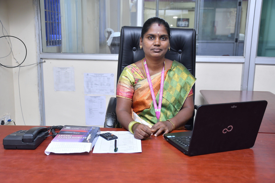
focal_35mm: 40
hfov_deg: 48.5
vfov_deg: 33.4
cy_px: 92
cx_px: 138
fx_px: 306
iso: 500
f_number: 4
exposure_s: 1/125
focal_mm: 27
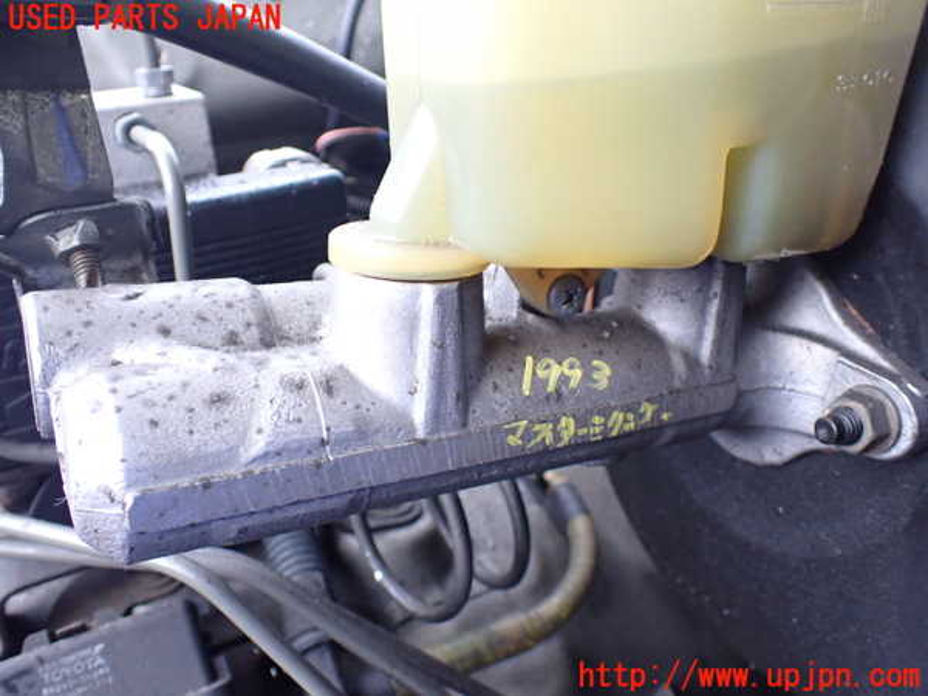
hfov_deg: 60.0
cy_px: 348
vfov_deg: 46.8
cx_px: 464
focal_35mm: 30
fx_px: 804
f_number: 2.3
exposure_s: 1/125
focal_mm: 5.4
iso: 640
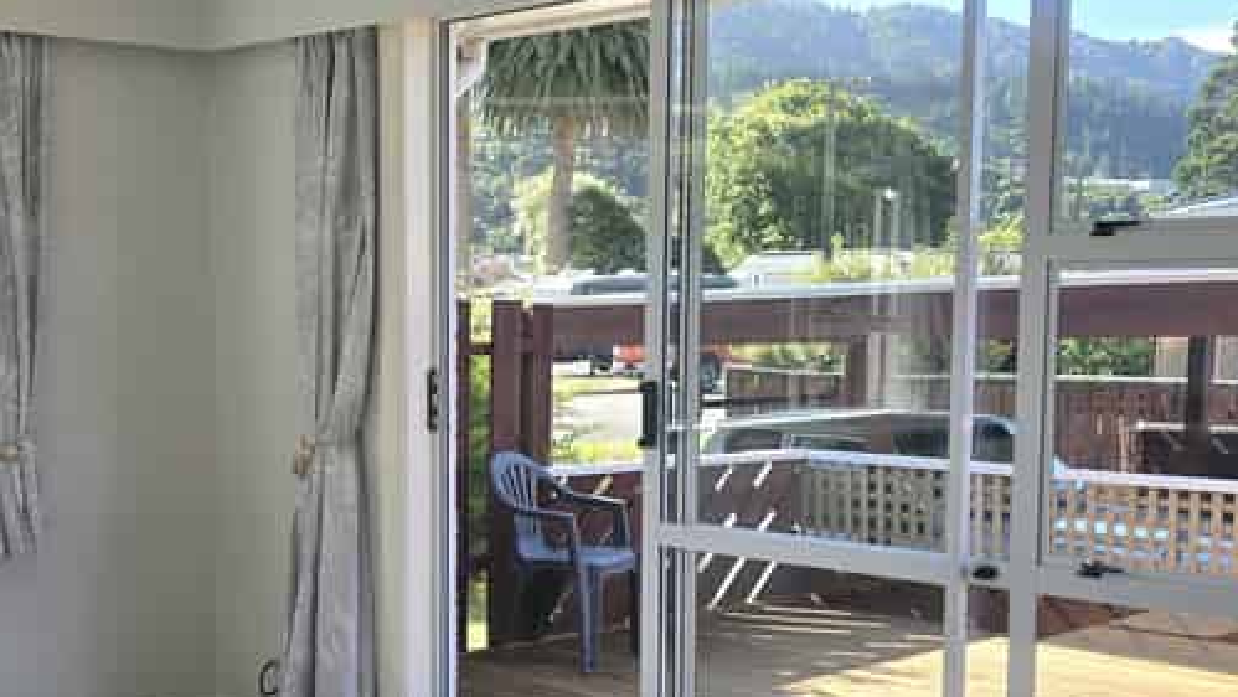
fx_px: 1084
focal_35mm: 33
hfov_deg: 58.4
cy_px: 450
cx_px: 437
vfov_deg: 35.4
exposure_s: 1/204
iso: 12
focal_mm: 6.3
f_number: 1.7
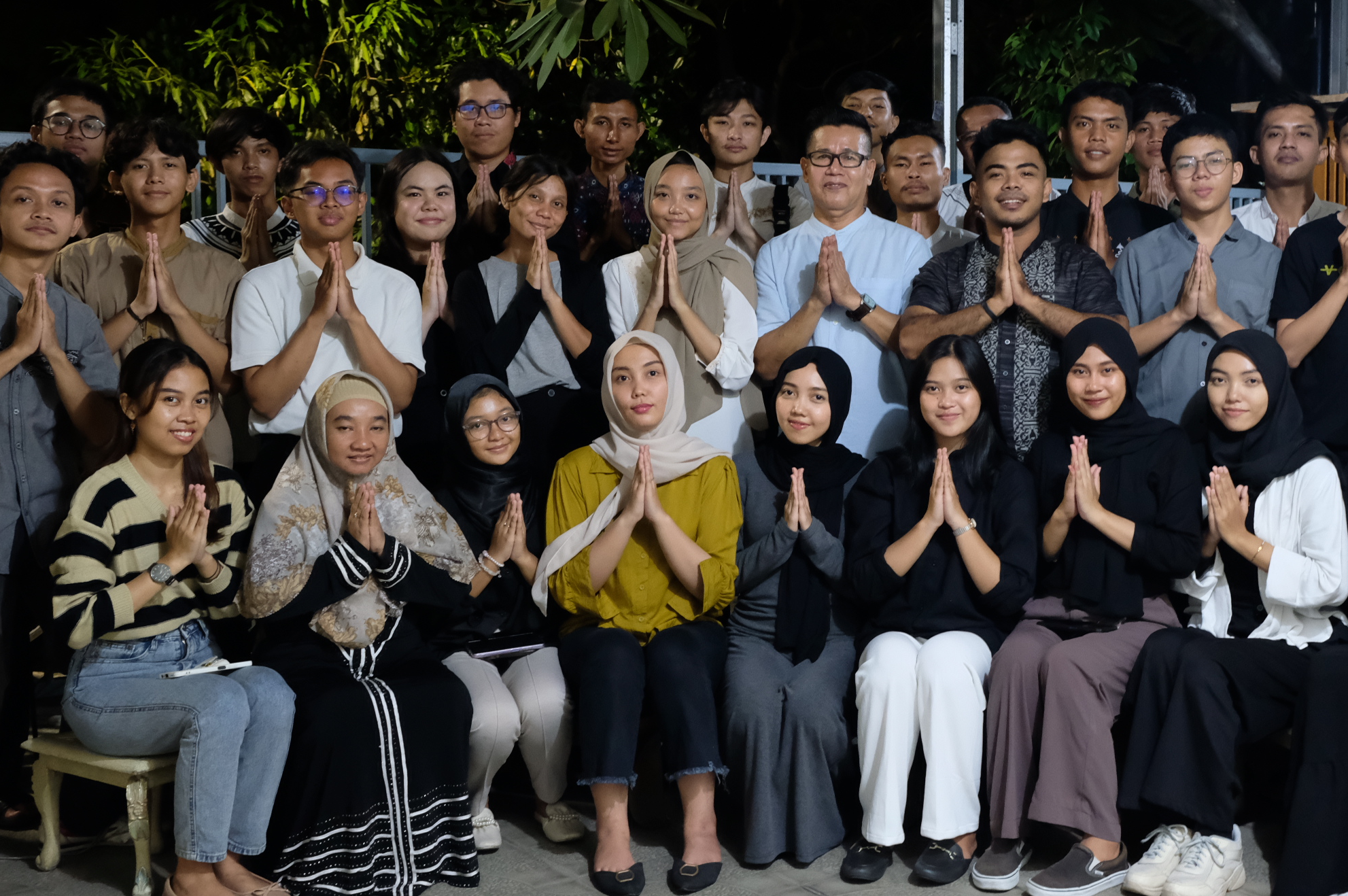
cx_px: 835
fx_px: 1646
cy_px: 374
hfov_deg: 44.2
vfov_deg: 30.4
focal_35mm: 44
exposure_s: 1/15
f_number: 4
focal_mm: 19.6
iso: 3200
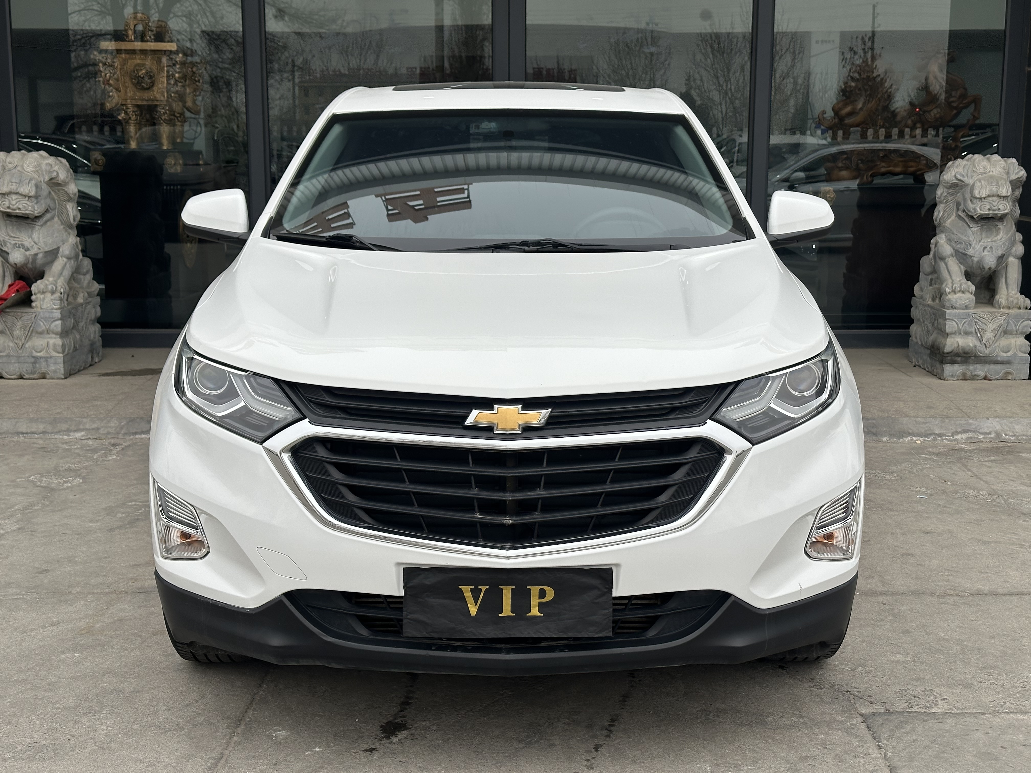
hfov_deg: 39.7
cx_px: 516
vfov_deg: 30.3
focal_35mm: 48
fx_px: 1430
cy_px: 386
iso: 64
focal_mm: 6.86
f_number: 1.78
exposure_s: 1/887
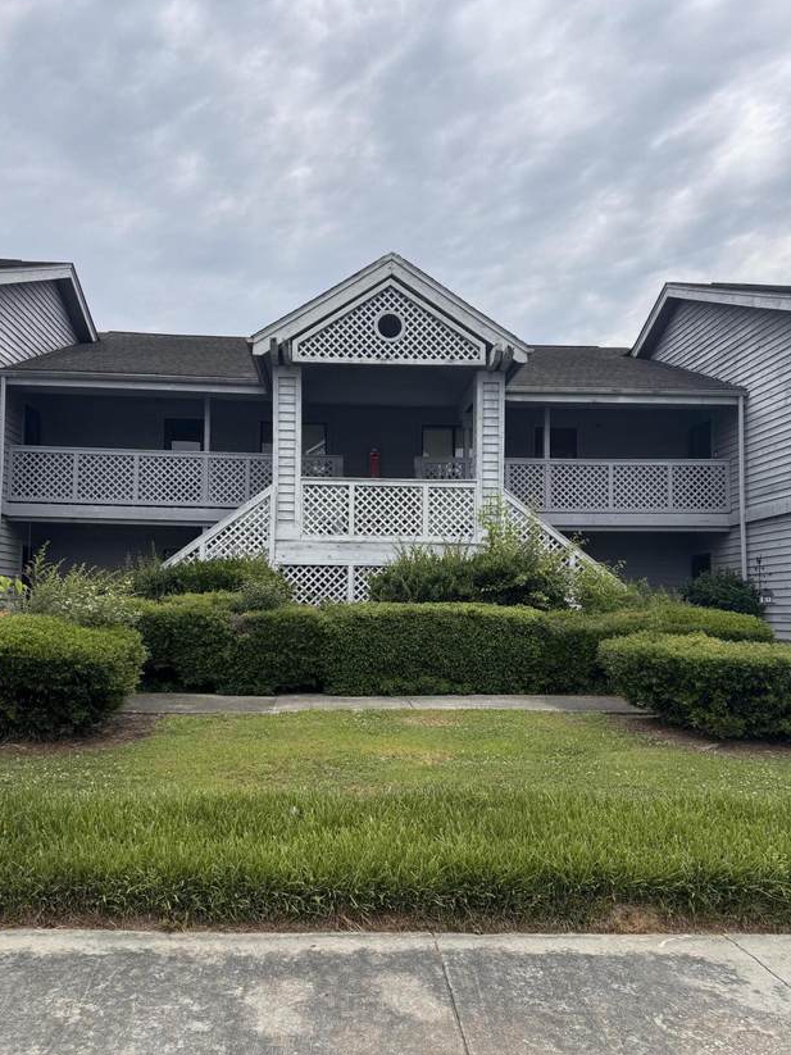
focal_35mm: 28
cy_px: 555
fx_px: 853
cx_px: 391
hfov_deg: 49.7
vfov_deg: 63.4
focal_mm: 6.76
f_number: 1.78
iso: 80
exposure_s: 1/4608
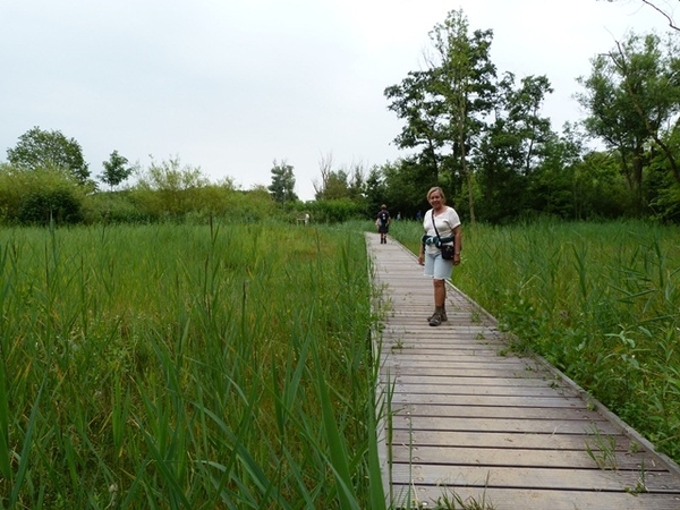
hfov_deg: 69.4
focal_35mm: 25
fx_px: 491
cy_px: 255
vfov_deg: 54.9
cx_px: 340
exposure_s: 1/200
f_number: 4
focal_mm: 4.5
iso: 80
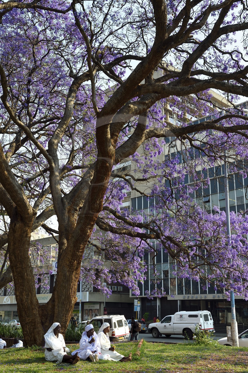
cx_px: 124
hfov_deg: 31.8
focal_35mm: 42
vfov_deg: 46.4
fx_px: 435
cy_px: 186
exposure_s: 1/250
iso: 200
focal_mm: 42
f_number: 7.1
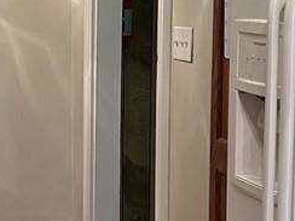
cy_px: 93
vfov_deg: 13.6
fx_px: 929
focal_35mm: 109
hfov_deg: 17.6
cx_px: 5
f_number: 1.5
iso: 125
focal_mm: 5.7
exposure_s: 1/60
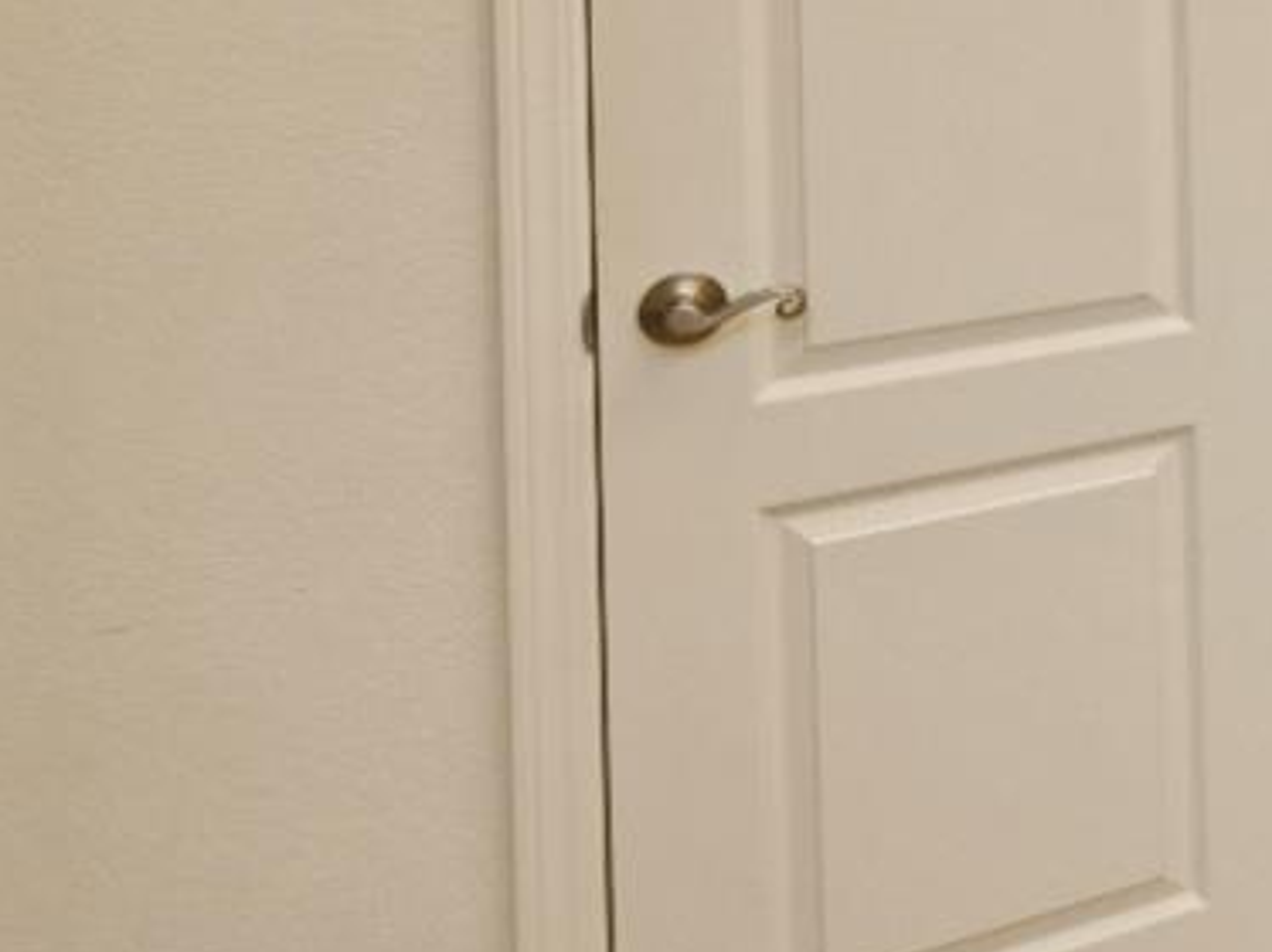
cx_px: 2156
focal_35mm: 54
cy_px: -272
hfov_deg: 23.4
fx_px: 1983
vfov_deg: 23.9
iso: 200
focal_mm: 14
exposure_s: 1/80
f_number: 4.5
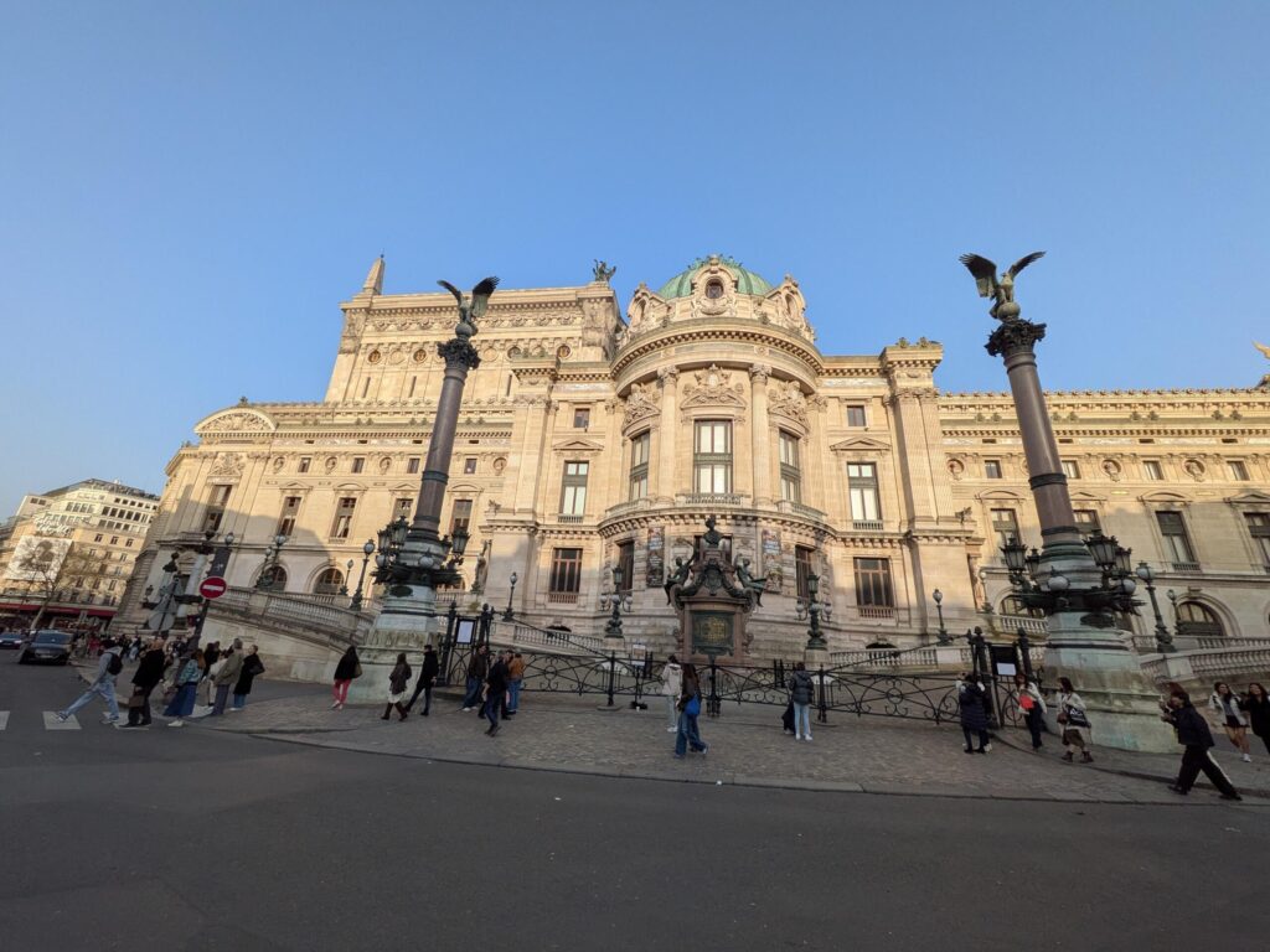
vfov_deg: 85.7
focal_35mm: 14
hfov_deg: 102.1
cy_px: 476
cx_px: 635
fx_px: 514
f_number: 2.2
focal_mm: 1.83
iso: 48
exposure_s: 1/1081
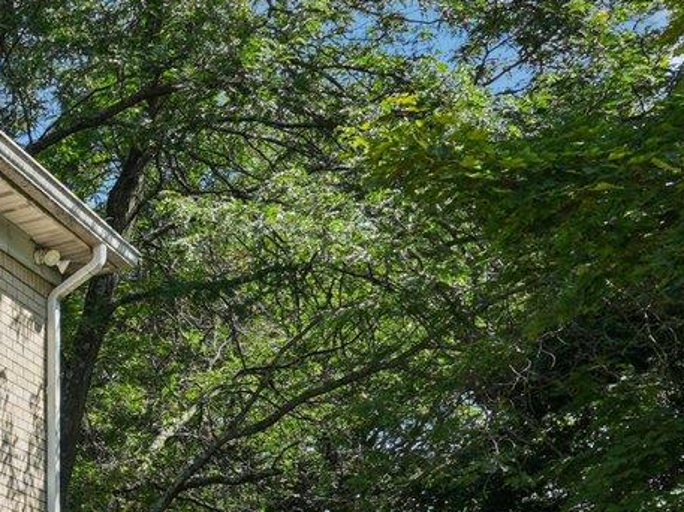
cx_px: -452
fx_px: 1362
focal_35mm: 69
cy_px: 761
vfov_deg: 18.8
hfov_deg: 21.5
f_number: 7.1
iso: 100
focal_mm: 16
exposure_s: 1/320
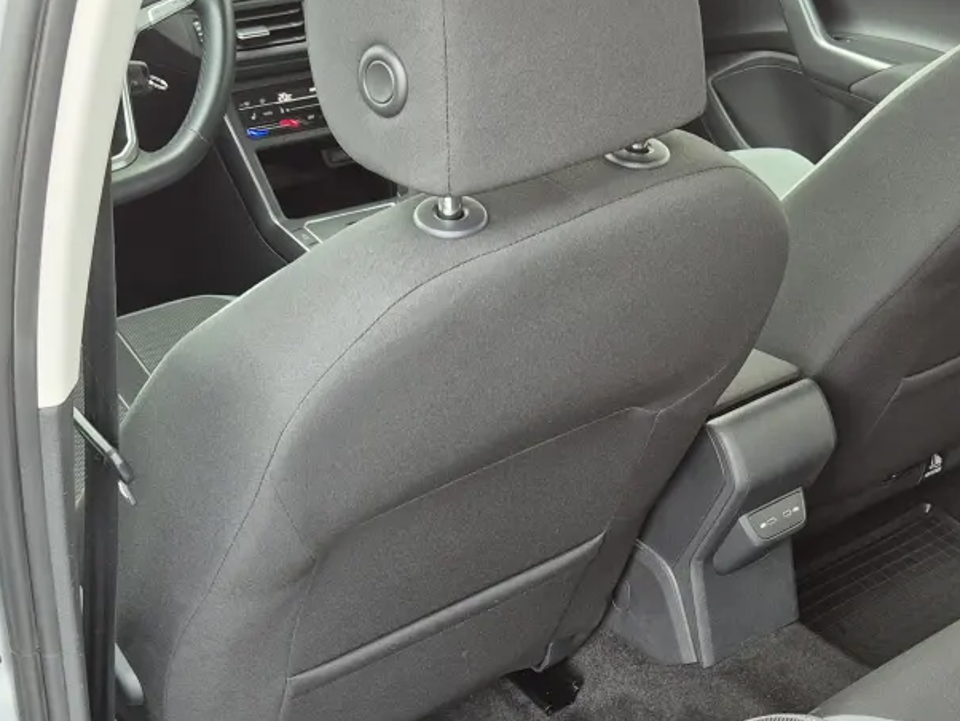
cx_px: 553
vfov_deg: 25.6
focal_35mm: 55
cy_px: 675
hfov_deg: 34.9
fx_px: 1526
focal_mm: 5.4
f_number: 1.8
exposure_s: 1/100
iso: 200
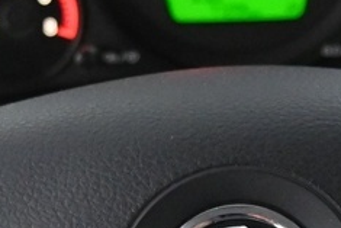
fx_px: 1912
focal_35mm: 202
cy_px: 312
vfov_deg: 6.7
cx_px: 237
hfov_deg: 10.2
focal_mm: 19.5
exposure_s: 1/30
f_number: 3.8
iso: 3600
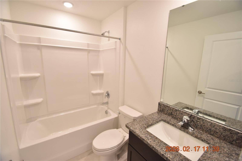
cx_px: 121
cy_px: 80
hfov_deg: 100.4
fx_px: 101
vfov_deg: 77.3
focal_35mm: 15
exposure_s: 1/125
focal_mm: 10
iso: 800
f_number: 3.5
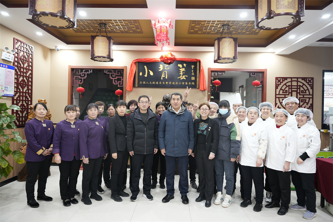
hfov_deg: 73.7
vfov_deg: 53.1
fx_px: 222
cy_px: 111
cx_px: 166
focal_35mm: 24
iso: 800
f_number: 3.2
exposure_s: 1/30
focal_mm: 24
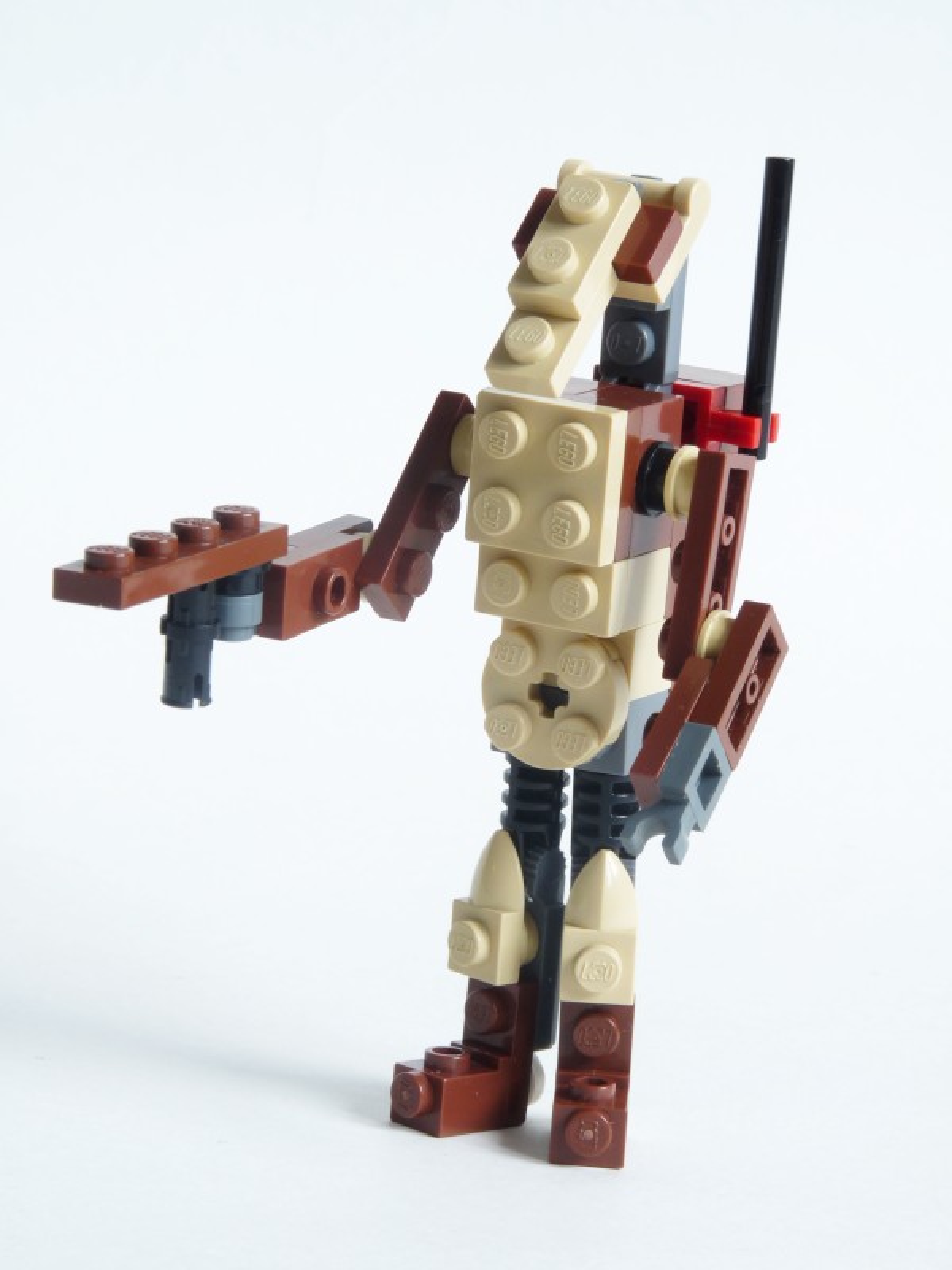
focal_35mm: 134
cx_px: 476
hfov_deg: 11.1
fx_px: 4914
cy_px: 635
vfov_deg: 14.7
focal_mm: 23.7
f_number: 8
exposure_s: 1/4
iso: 100
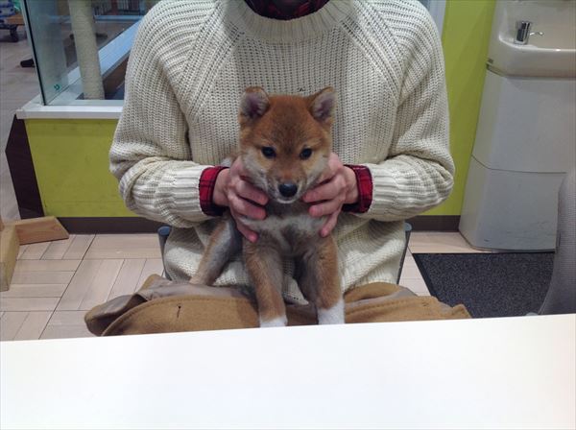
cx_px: 288
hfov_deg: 52.7
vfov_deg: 40.6
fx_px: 581
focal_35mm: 35
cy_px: 215
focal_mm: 4.28
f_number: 2.4
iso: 64
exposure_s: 1/120
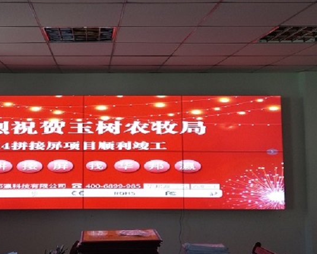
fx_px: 356
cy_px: 95
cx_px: 99
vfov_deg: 38.9
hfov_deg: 47.0
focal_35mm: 38
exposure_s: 1/33
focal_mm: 3.82
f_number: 2.2
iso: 160
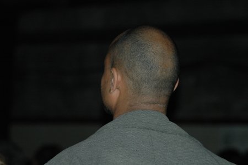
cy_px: 82
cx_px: 124
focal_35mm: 150
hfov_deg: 13.7
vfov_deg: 9.1
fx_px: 1032
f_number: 4.2
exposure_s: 1/60
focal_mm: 100
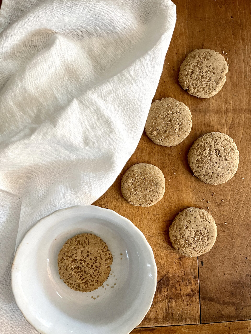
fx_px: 251
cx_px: 126
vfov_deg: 67.3
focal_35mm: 26
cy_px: 167
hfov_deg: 53.1
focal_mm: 5.1
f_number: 1.6
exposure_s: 1/60
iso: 200
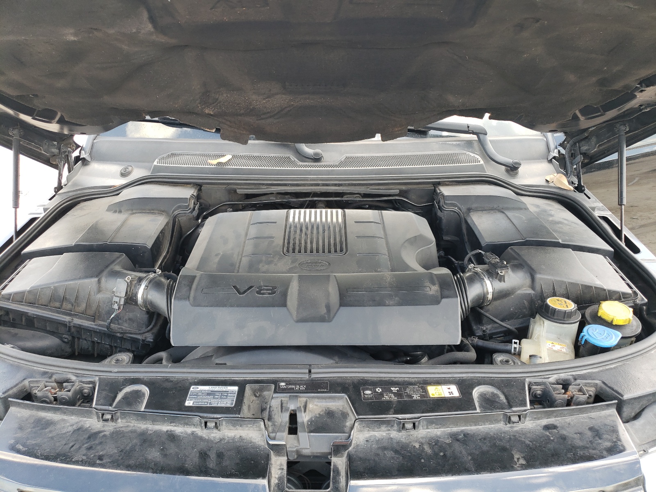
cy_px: 246
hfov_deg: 67.3
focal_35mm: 26
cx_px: 328
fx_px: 493
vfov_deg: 53.1
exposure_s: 1/128
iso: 50
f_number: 1.5
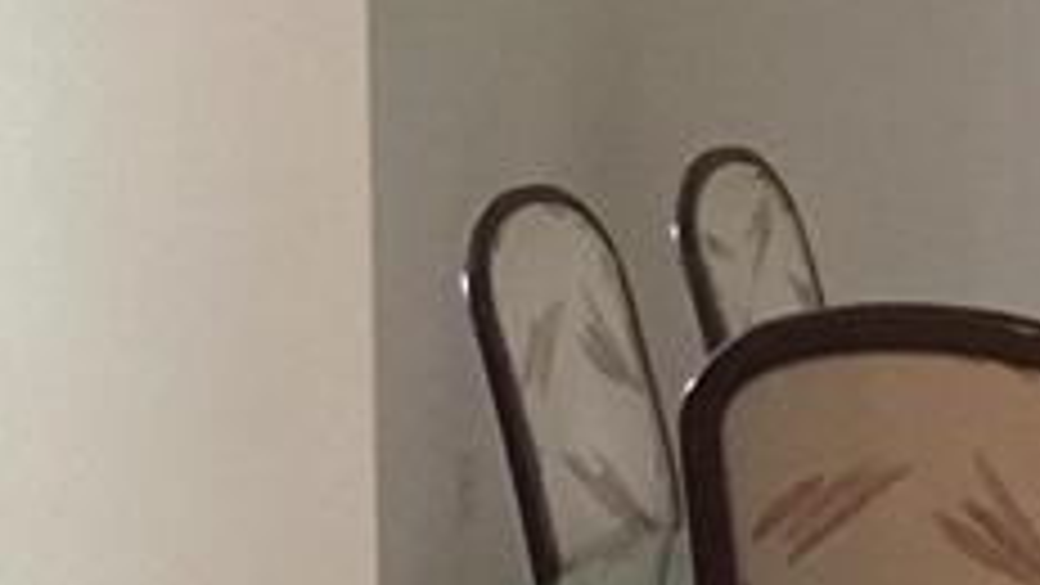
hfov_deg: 14.3
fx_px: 4137
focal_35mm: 150
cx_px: 428
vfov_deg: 8.1
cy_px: 482
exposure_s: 1/20
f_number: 2.4
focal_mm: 3.3
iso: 200
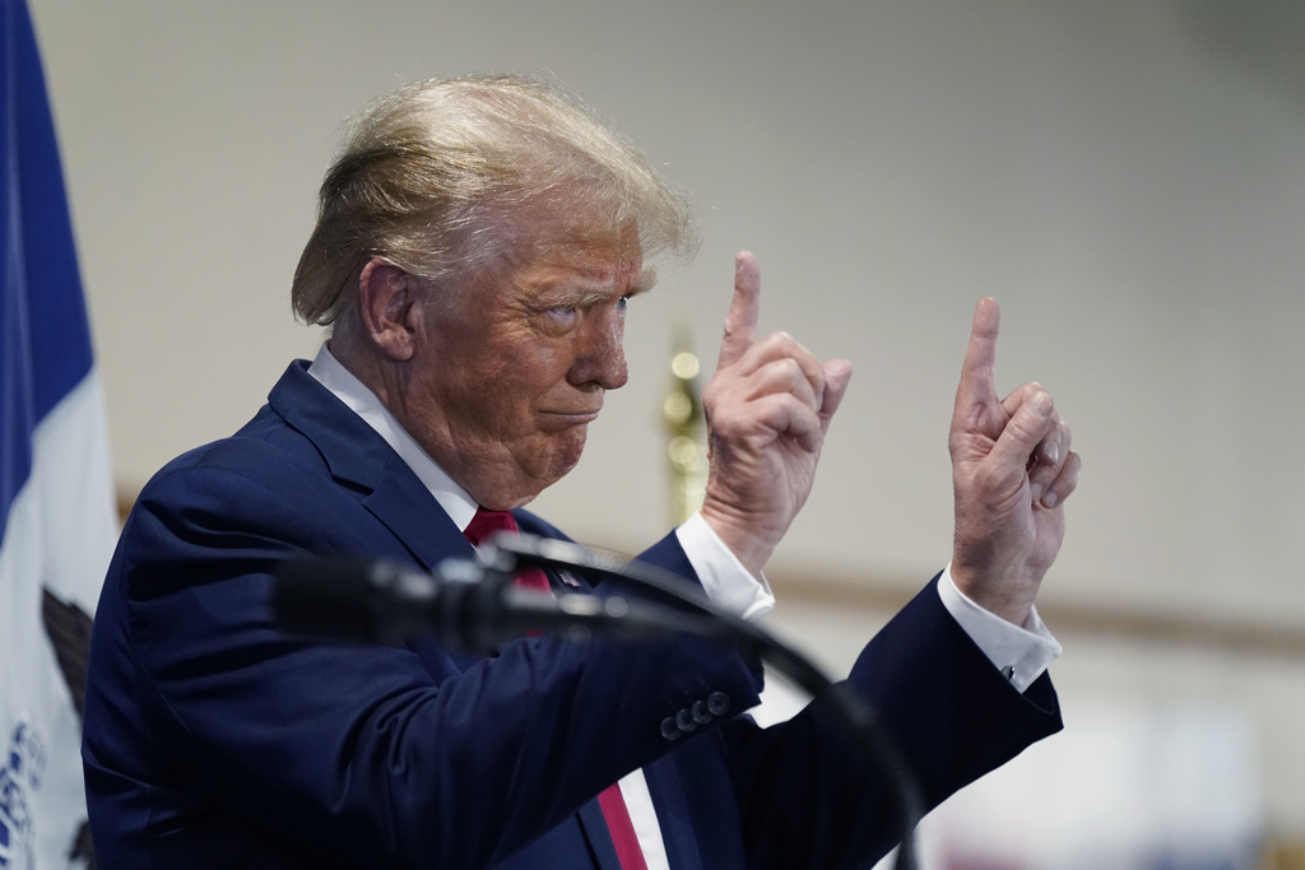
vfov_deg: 4.9
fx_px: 10151
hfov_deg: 7.4
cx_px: 652
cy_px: 435
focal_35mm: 280
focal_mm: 280
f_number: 4
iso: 4000
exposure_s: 1/250
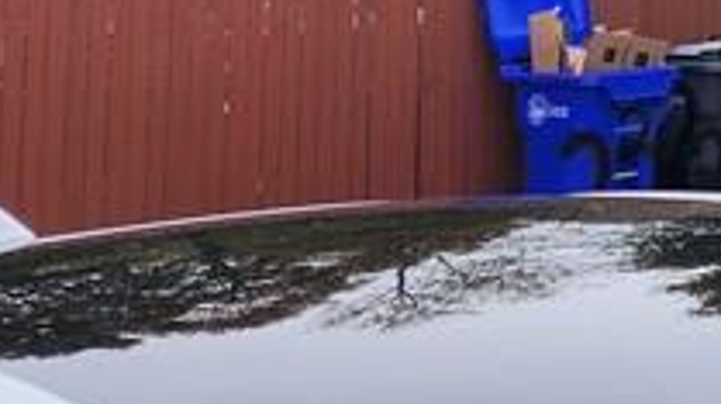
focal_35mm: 123
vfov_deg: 9.1
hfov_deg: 14.9
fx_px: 2349
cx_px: 1356
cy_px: -463
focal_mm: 6.4
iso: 12
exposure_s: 1/296
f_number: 1.8
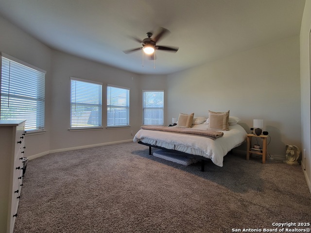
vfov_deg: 89.9
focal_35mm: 13
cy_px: 116
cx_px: 156
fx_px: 117
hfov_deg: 106.2
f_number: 2.2
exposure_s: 1/60
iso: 125
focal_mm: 2.2
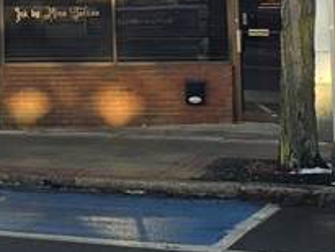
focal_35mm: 115
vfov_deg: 12.5
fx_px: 1114
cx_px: -42
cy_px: -67
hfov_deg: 16.5
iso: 12
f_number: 1.7
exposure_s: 1/201
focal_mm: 6.3
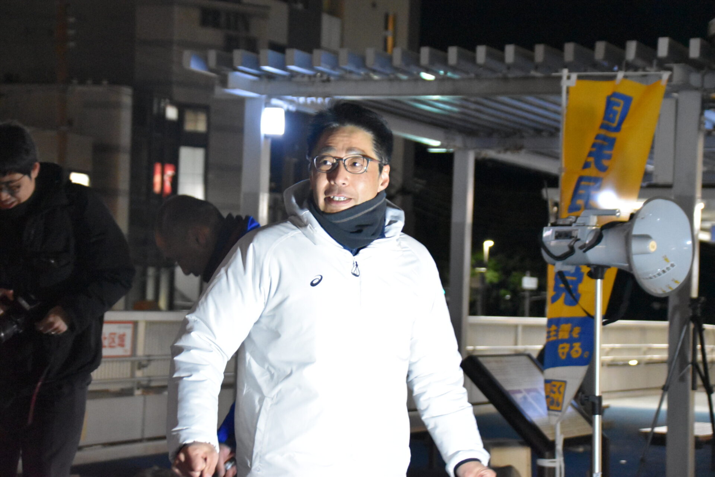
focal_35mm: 105
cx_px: 358
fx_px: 2085
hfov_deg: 19.5
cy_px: 238
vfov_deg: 13.0
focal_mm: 70
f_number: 5
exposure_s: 1/60
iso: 9000
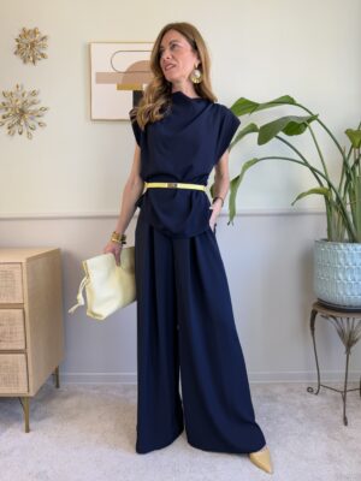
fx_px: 334
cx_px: 180
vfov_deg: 71.6
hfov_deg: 56.8
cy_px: 240
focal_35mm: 24
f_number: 1.78
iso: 50
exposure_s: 1/123
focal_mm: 6.76
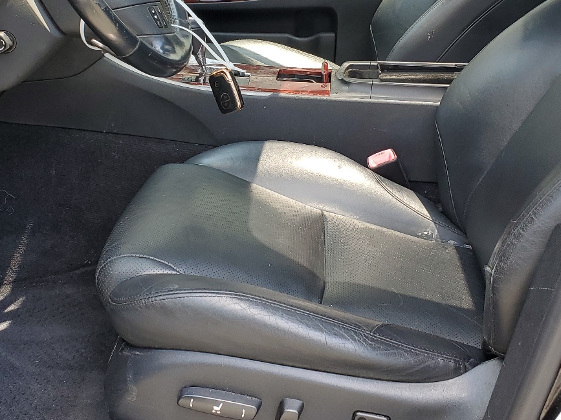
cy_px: 103
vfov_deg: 29.8
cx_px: 229
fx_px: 778
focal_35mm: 48
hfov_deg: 39.5
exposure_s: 1/161
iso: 50
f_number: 1.5
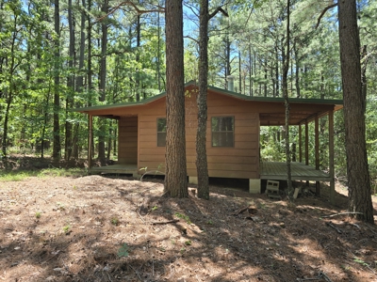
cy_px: 141
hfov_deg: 73.9
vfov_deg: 58.9
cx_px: 188
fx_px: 250
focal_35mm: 23
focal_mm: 6.3
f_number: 1.7
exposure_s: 1/180
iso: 16
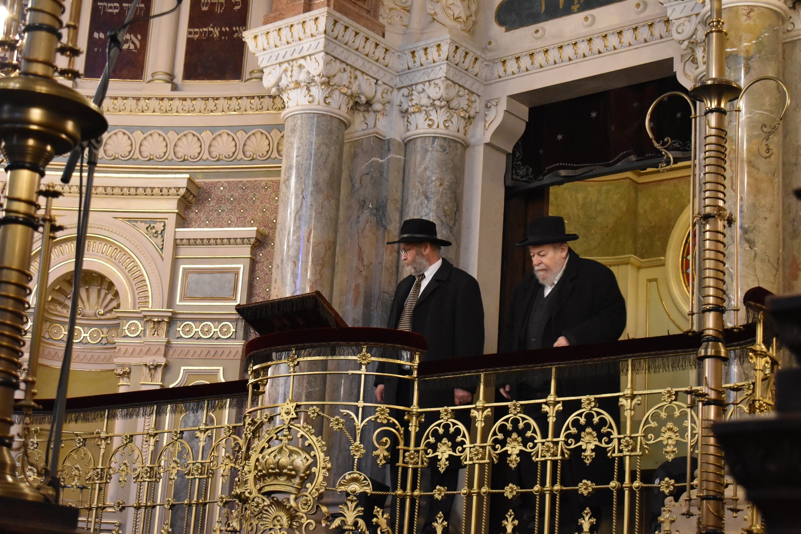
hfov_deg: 29.2
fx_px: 1535
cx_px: 400
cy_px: 267
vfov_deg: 19.7
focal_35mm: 69
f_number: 5.3
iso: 3200
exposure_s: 1/60
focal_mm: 46
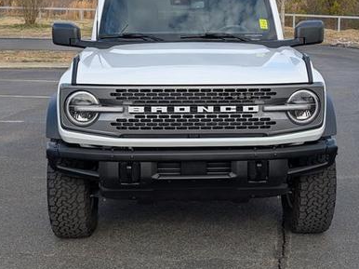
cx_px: 199
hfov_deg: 30.3
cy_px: 99
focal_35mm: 64
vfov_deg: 22.8
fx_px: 663
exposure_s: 1/769
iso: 22
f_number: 1.68
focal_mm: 6.9
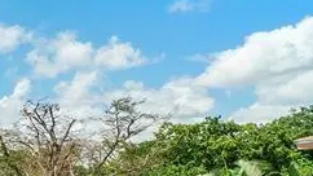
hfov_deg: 20.7
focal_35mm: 73
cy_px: 180
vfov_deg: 16.1
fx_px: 608
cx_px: -241
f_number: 11
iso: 100
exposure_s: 1/400
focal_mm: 11
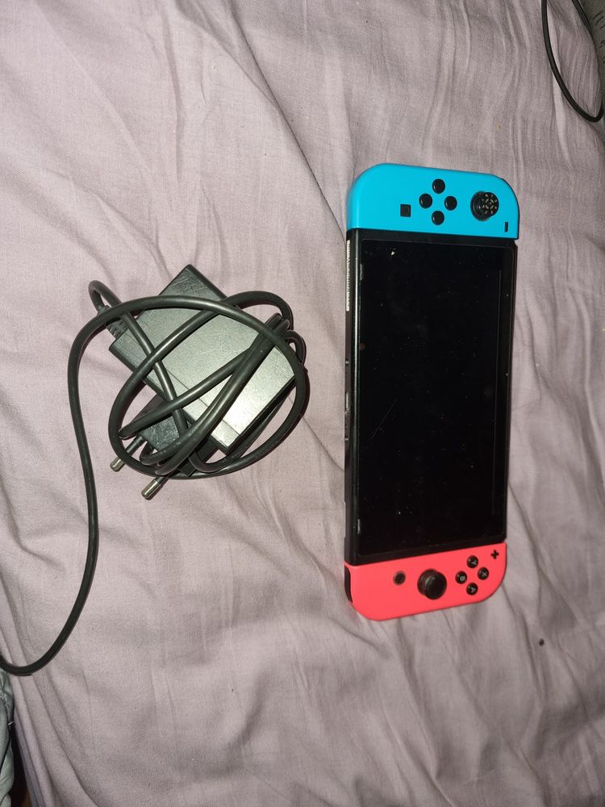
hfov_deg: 53.1
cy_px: 404
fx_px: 606
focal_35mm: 26
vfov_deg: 67.3
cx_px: 302
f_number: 1.8
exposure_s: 1/59
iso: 50
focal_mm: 5.4
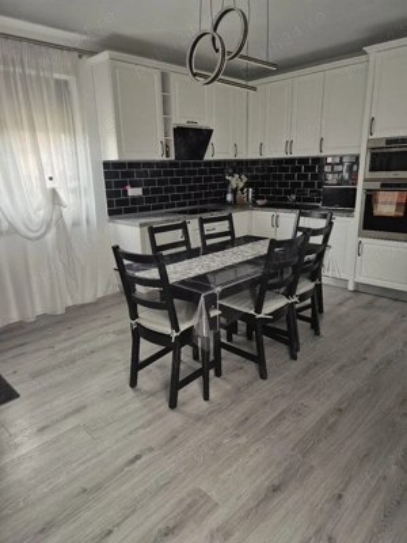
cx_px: 204
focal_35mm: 23
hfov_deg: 58.9
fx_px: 361
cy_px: 272
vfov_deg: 73.9
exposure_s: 1/100
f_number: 1.8
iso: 400
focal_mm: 5.4
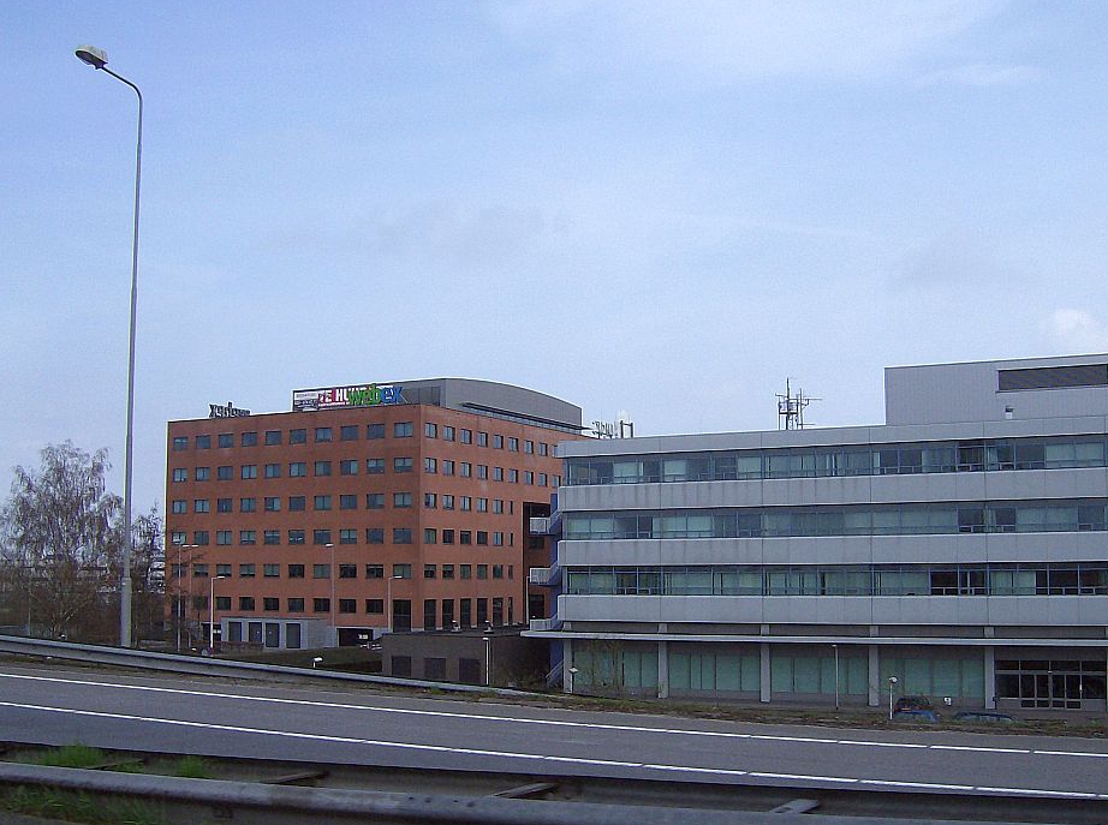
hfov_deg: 46.9
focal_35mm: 40
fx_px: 1277
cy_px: 445
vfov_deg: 35.8
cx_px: 586
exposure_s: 1/941
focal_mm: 6
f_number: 4.7
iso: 100
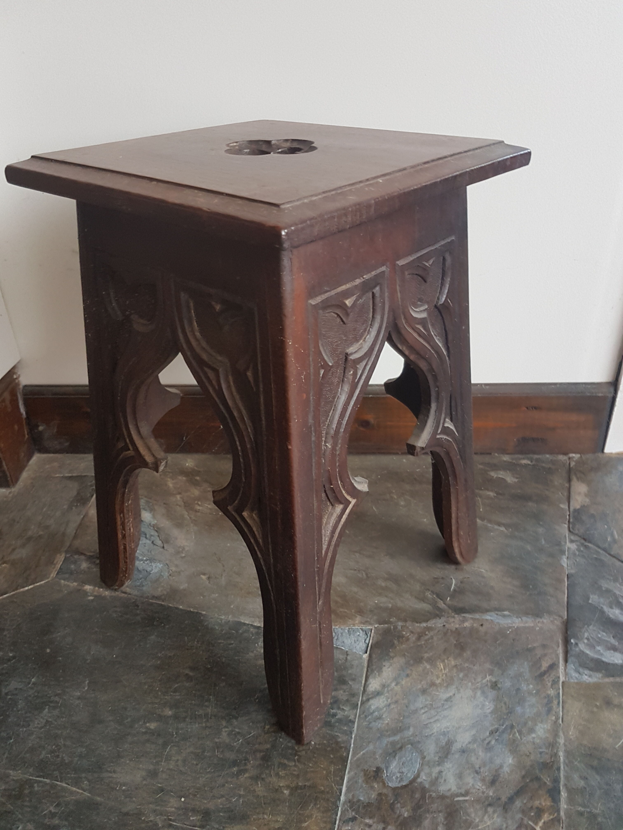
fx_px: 624
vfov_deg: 67.3
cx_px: 312
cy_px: 415
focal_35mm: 26
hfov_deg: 53.1
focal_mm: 4.2
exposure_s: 1/26
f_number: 1.7
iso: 160
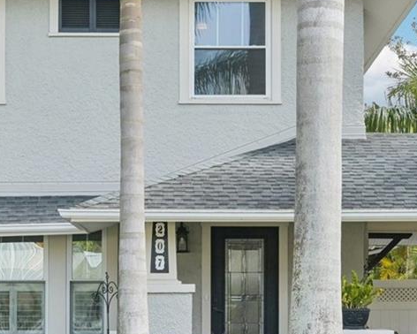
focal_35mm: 91
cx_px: 189
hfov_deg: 21.1
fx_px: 1118
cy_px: 232
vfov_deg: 16.9
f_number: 8
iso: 400
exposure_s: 1/320
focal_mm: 28.5
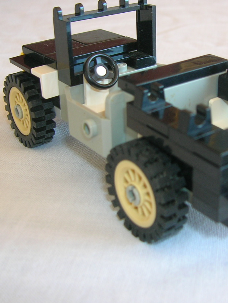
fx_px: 474
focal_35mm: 54
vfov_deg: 35.4
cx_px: 160
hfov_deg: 26.8
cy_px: 123
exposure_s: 1/30
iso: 50
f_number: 2.9
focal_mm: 5.7
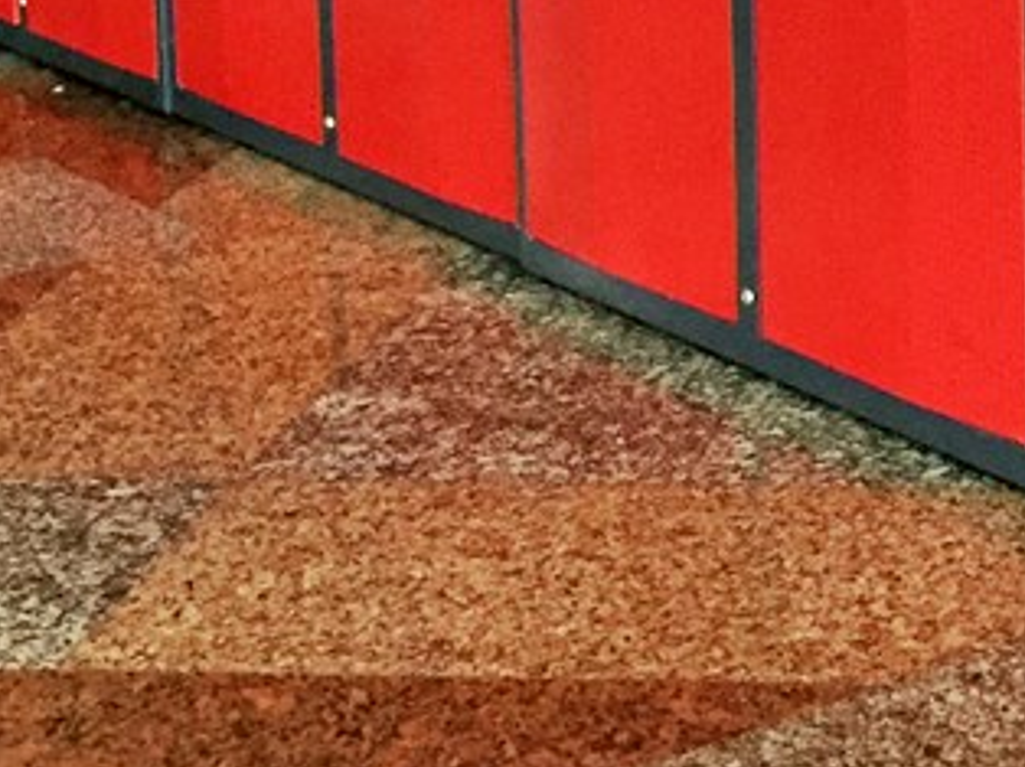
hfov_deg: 17.4
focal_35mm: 111
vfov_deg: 12.8
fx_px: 3284
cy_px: -294
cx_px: 1012
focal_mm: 4.15
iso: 250
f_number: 2.2
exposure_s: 1/25
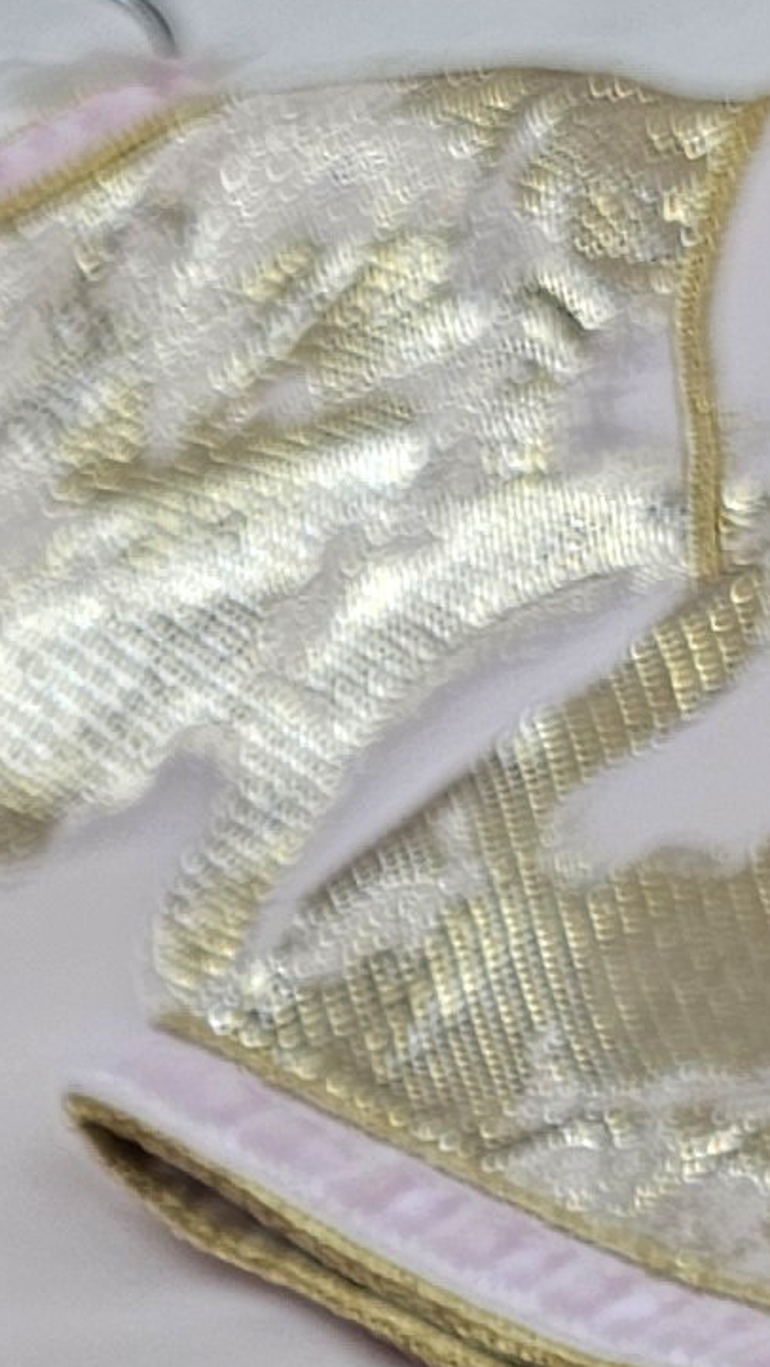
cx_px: -501
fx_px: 5041
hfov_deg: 8.5
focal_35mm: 139
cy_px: 2340
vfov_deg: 14.0
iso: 25
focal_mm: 6.3
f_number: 1.7
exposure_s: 1/100
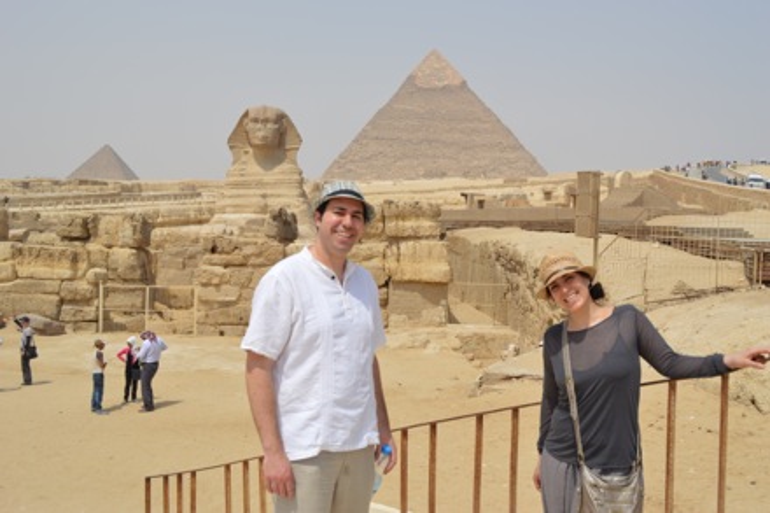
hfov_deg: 53.1
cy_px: 256
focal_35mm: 36
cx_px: 385
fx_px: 770
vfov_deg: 36.8
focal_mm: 24
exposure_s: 1/320
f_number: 9
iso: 100
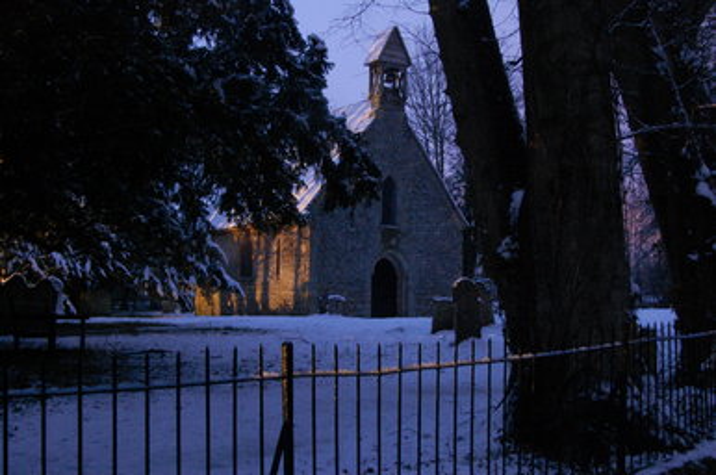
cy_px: 238
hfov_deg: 42.4
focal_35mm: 46
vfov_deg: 28.8
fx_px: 923
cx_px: 358
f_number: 20
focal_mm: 31
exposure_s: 30
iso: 1600
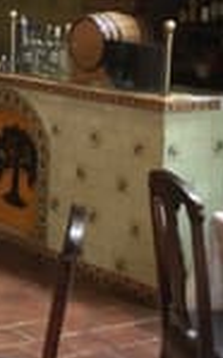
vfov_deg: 19.5
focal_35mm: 106
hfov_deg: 11.7
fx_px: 1032
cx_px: -134
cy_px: 82
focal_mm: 3.3
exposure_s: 1/30
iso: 64
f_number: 2.4
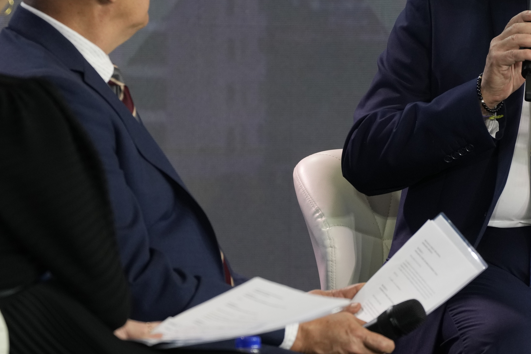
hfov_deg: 4.4
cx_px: 433
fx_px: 6961
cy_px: 107
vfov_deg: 2.9
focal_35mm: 472
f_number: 6.3
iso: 1250
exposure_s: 1/250
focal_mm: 238
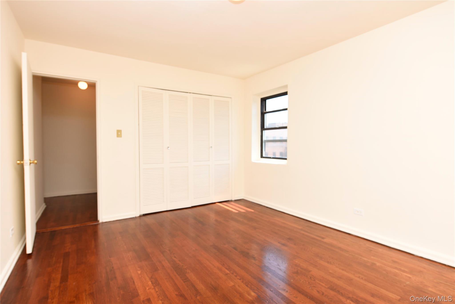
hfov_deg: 90.0
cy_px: 152
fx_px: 228
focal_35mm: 18
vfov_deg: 67.4
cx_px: 228
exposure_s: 1/200
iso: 200
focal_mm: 18
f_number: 5
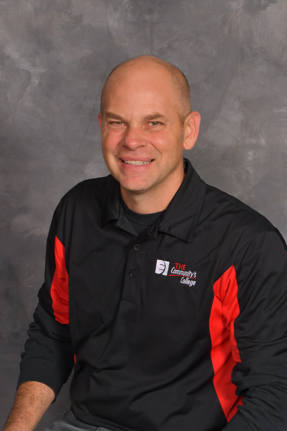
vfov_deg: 15.9
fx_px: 1543
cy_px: 216
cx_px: 144
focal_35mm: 129
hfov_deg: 10.6
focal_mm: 86
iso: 100
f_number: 16
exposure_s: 1/125
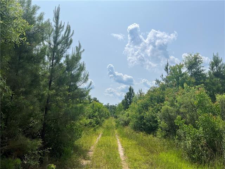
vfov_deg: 53.1
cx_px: 112
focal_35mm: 26
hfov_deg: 67.3
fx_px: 169
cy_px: 84
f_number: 1.5
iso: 50
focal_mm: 5.7
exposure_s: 1/9434
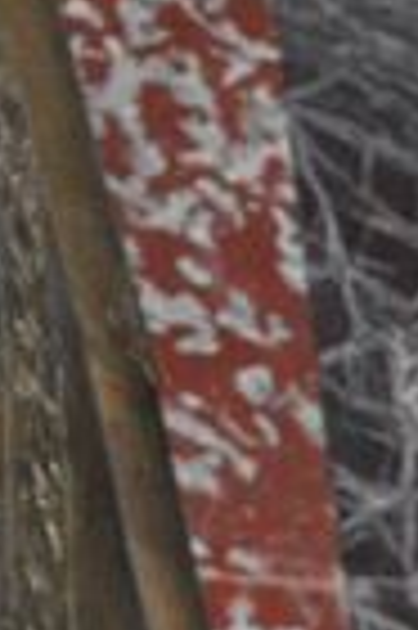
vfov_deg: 6.7
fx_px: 5377
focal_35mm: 308
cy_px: -112
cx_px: -670
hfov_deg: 4.3
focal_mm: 28
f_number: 4
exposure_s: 1/60
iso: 800
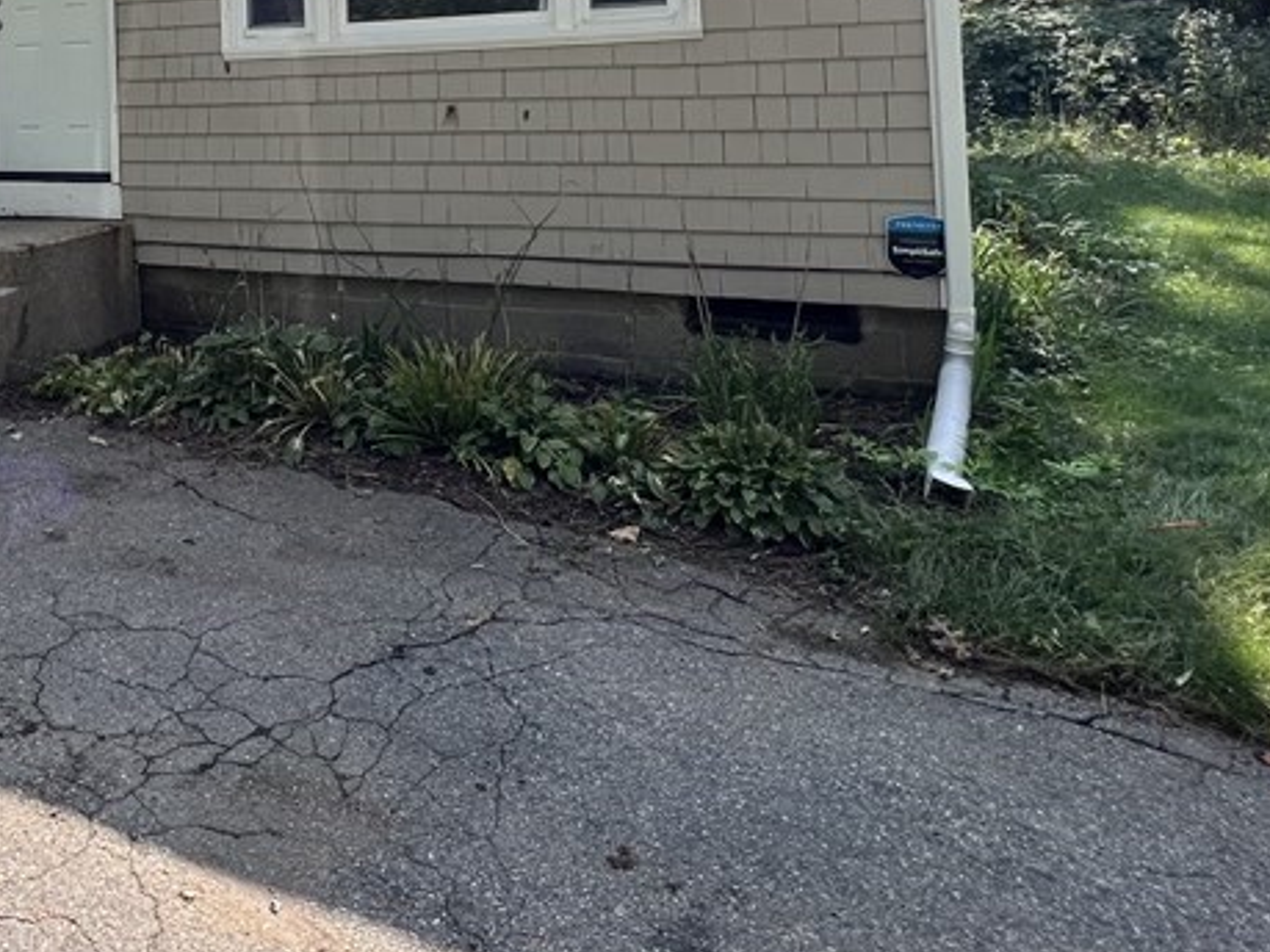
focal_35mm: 29
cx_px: 194
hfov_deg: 55.7
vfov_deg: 42.9
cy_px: 47
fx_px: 1064
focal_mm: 1.57
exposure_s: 1/408
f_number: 1.8
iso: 32
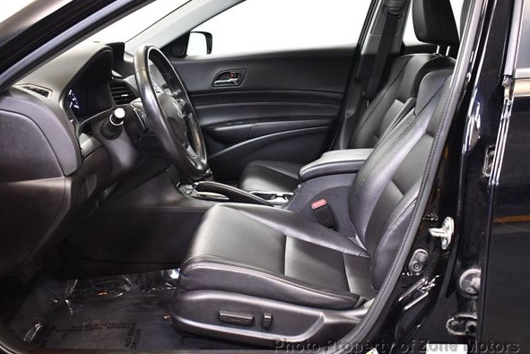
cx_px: 262
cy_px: 171
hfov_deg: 49.5
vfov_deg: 34.3
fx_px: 575
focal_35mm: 39
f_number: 3.5
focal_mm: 18
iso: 3200
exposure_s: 1/100
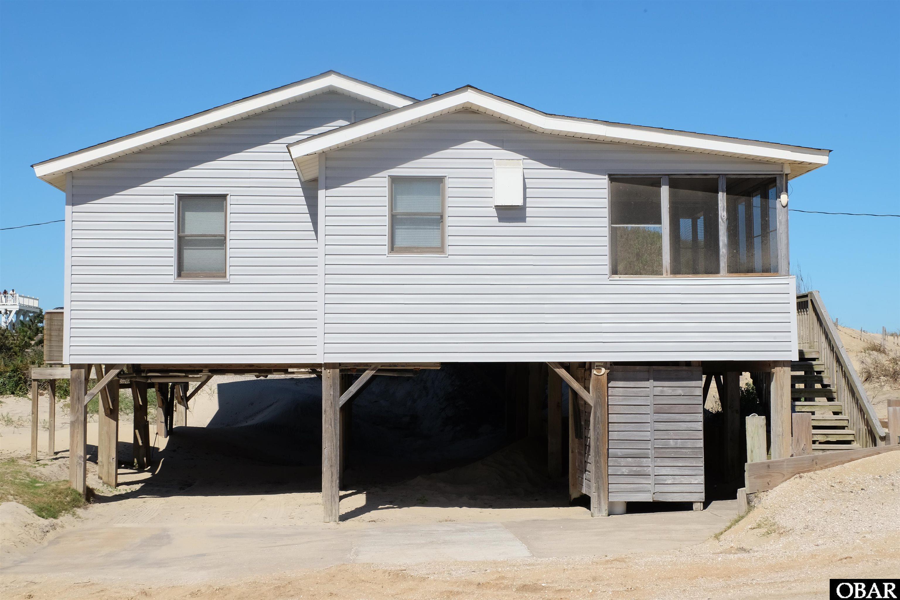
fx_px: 1225
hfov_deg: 40.3
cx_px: 450
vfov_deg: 27.5
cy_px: 300
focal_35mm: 49
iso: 400
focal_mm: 32.5
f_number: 13
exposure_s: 1/400
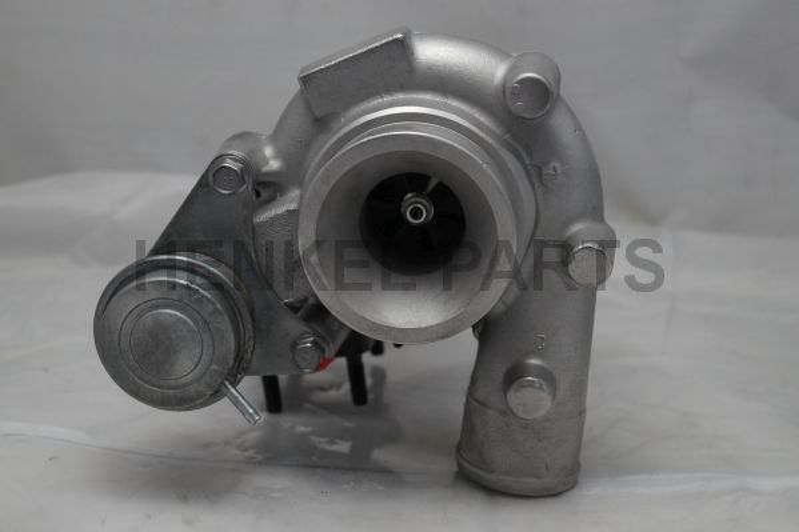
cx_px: 400
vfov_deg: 18.2
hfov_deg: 27.0
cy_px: 266
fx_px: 1664
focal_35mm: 75
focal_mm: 50
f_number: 5.6
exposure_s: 1/160
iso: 1000
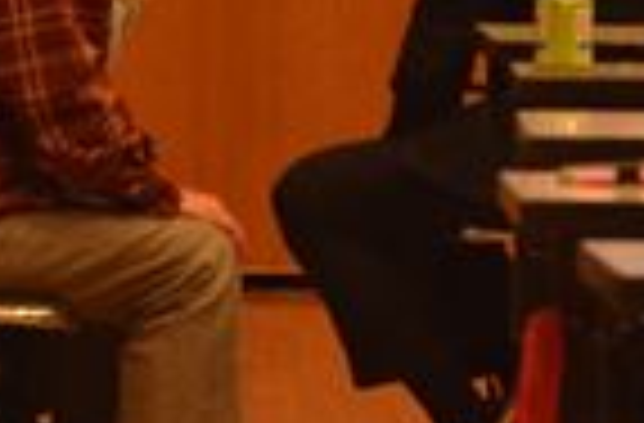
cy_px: -142
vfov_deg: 2.7
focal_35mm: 500
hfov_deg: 4.1
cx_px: 333
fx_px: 8901
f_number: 9
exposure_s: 1/40
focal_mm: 95
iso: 3200
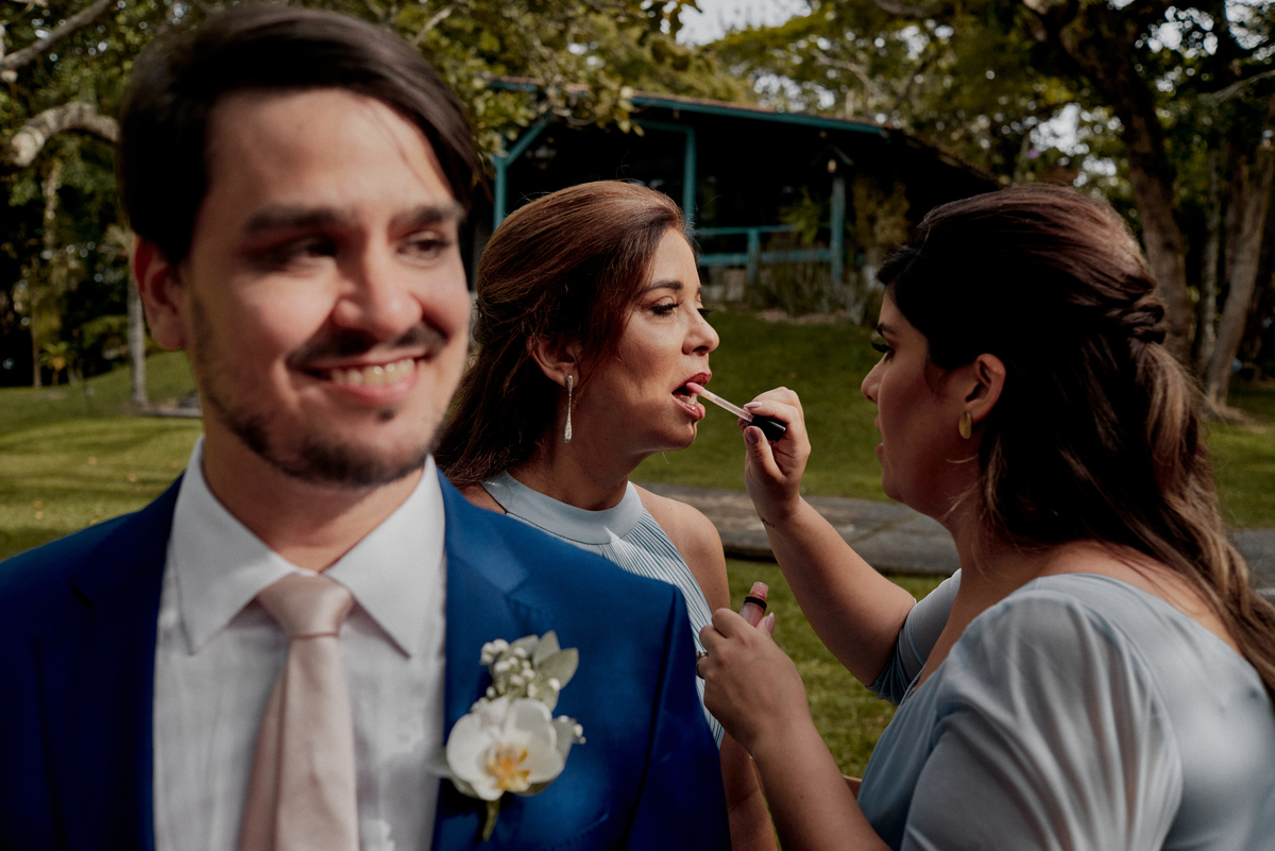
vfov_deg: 37.9
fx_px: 1240
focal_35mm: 35
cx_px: 638
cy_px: 426
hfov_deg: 54.4
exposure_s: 1/200
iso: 100
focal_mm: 35
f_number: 4
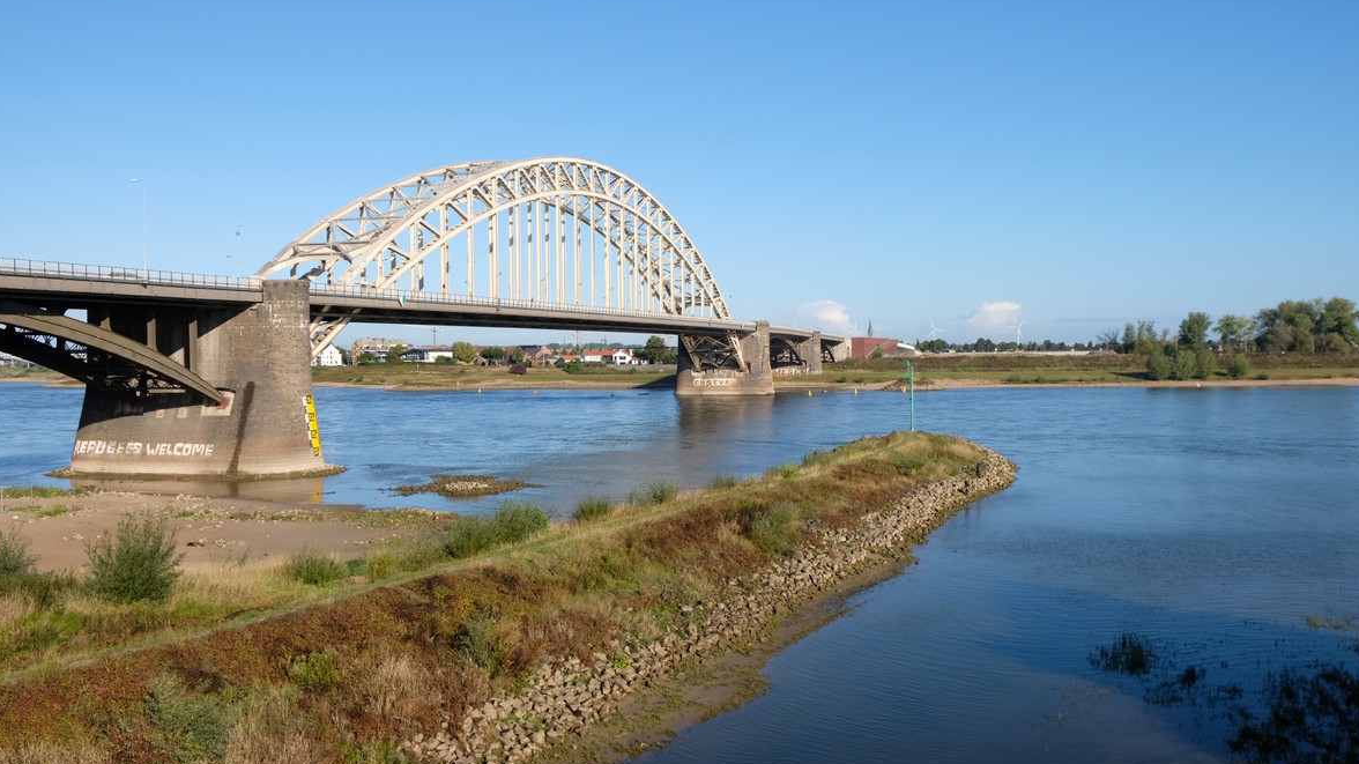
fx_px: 1117
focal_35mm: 31
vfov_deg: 37.8
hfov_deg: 62.6
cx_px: 689
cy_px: 372
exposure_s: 1/300
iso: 200
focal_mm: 19.6
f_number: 8
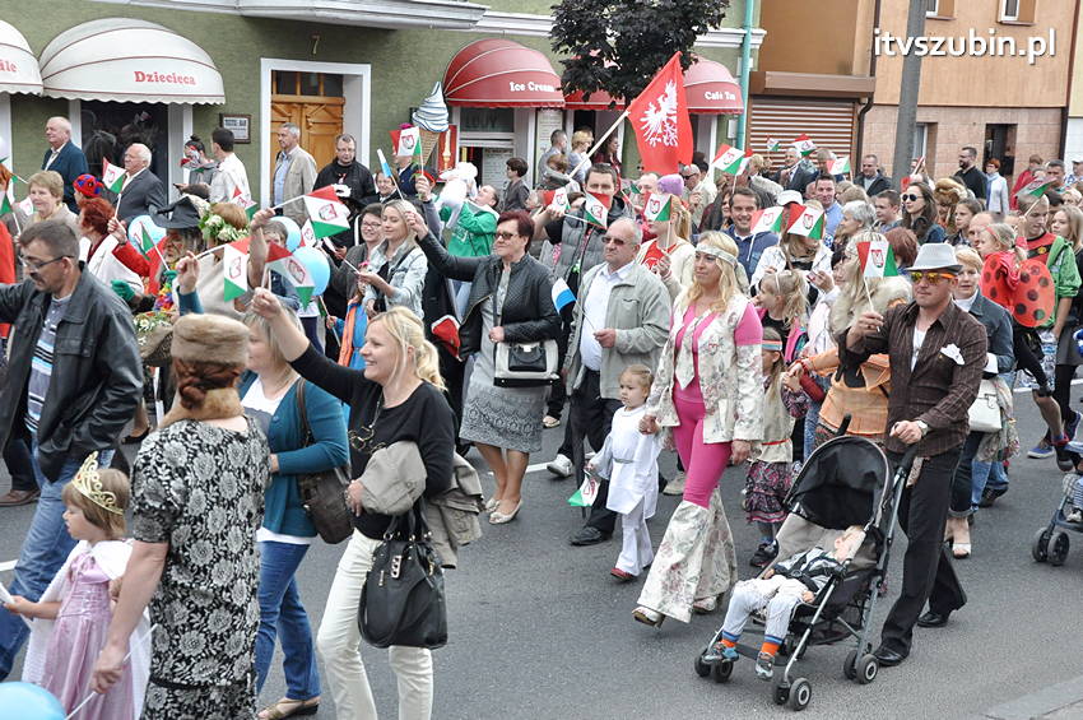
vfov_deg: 23.7
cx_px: 542
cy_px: 360
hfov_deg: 35.1
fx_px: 1713
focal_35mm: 57
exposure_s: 1/500
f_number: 9
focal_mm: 38
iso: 1250
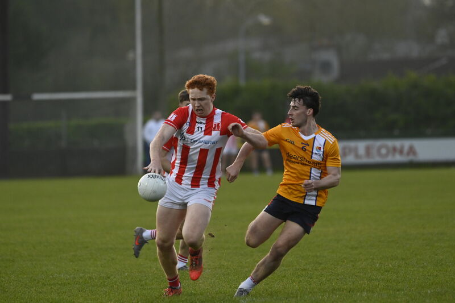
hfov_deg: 4.9
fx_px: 5307
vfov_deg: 3.3
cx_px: 228
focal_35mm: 420
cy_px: 152
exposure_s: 1/800
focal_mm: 420
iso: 4000
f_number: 5.6
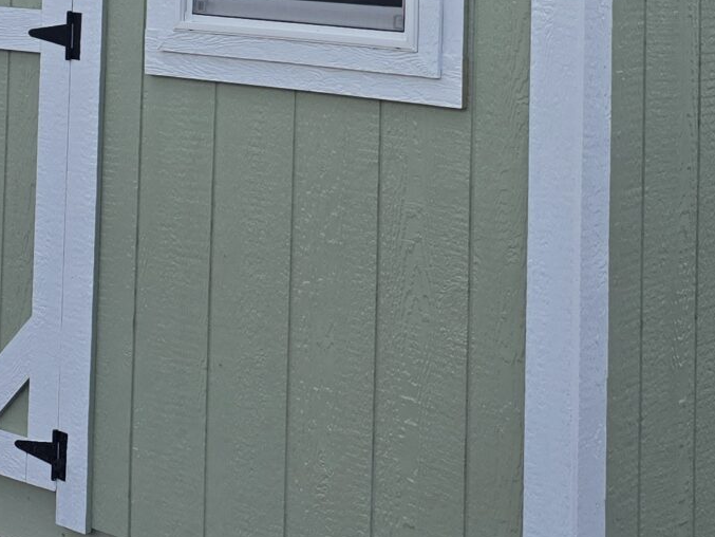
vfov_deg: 16.2
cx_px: 342
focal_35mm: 87
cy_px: -133
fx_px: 1797
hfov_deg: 22.5
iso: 80
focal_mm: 6.3
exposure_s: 1/4539
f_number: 1.7
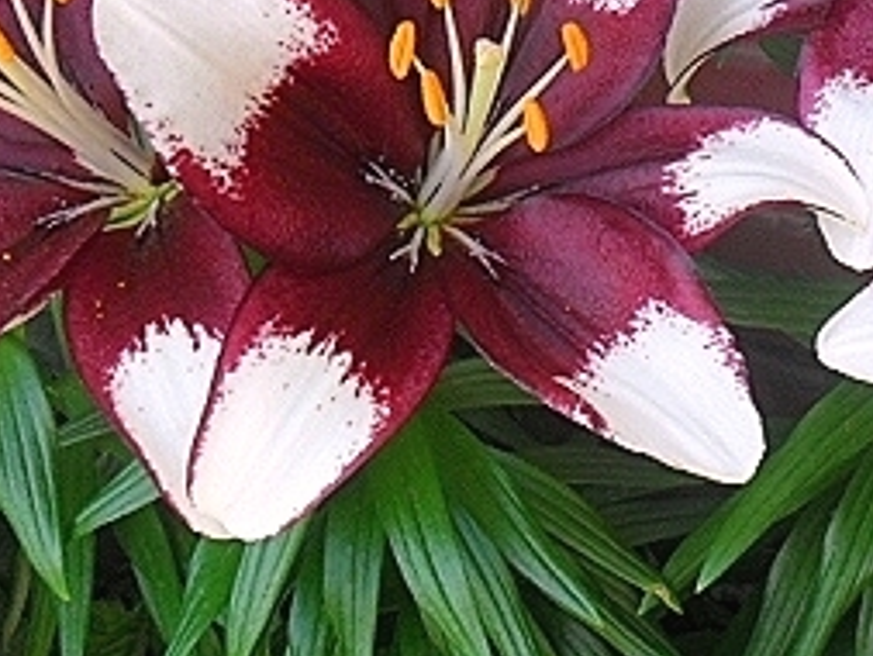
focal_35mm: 64
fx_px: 1615
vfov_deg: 22.8
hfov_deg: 29.9
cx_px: 614
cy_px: 190
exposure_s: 1/125
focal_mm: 4.9
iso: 100
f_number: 3.5
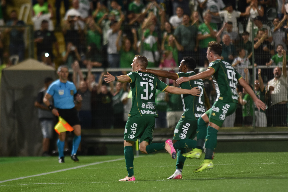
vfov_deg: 3.1
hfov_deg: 4.6
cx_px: 144
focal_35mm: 450
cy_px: 96
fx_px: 3601
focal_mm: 300
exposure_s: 1/500
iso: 500
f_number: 3.5
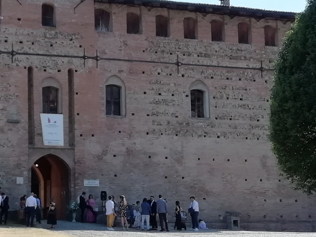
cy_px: 107
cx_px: 42
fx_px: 694
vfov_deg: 19.4
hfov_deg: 25.0
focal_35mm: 76
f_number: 2.2
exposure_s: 1/716
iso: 50
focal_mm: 3.46
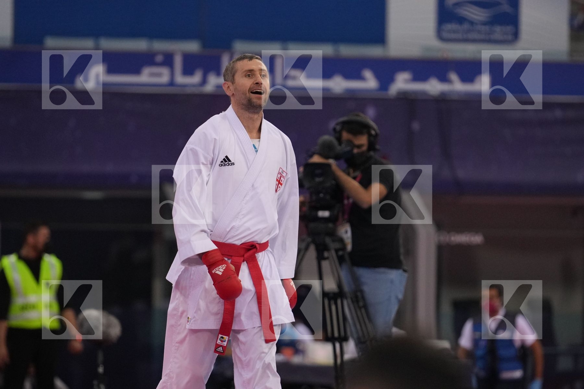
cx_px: 292
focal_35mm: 300
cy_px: 194
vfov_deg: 4.6
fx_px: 4866
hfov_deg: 6.9
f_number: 2.8
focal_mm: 200
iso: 2500
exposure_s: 1/1000
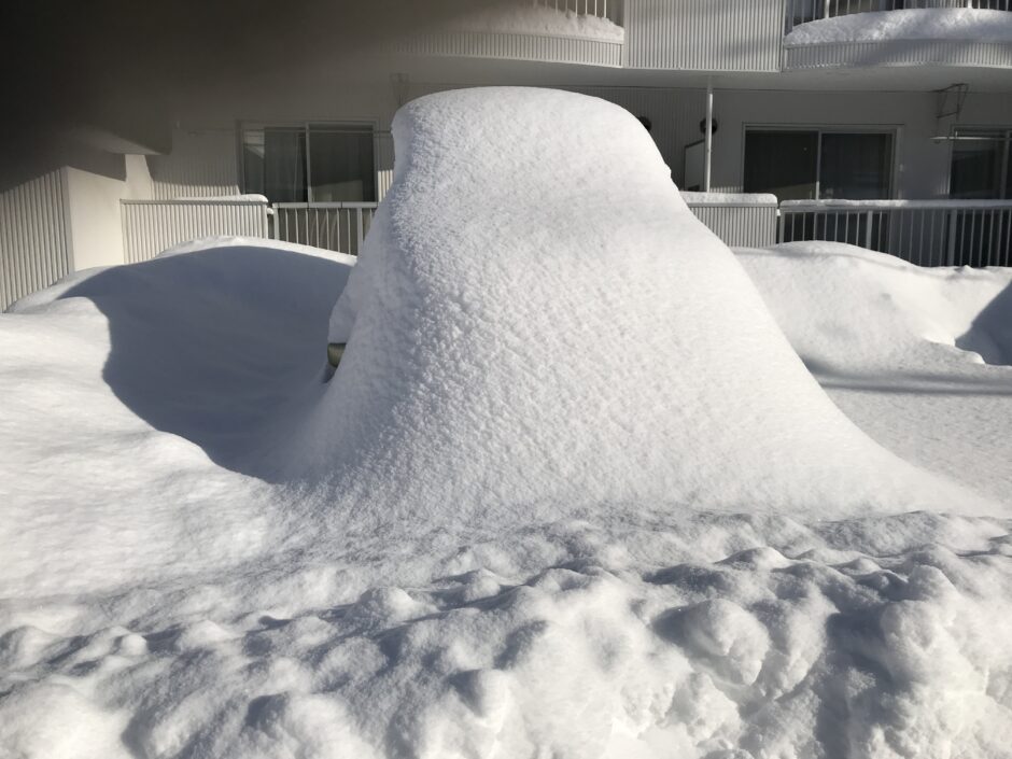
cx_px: 506
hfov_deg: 63.4
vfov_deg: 49.7
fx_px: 819
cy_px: 380
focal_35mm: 28
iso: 20
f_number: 1.8
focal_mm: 3.99
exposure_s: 1/8000
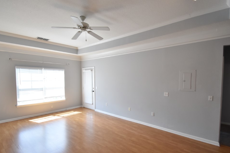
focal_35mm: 18
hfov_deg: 90.0
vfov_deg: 67.2
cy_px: 84
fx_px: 115
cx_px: 120
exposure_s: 1/350
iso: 800
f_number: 3.5
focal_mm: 10
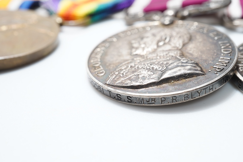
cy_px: 81
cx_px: 122
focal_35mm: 45
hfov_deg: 43.6
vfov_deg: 29.9
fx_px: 304
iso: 100
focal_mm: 30
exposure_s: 1/100
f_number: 16
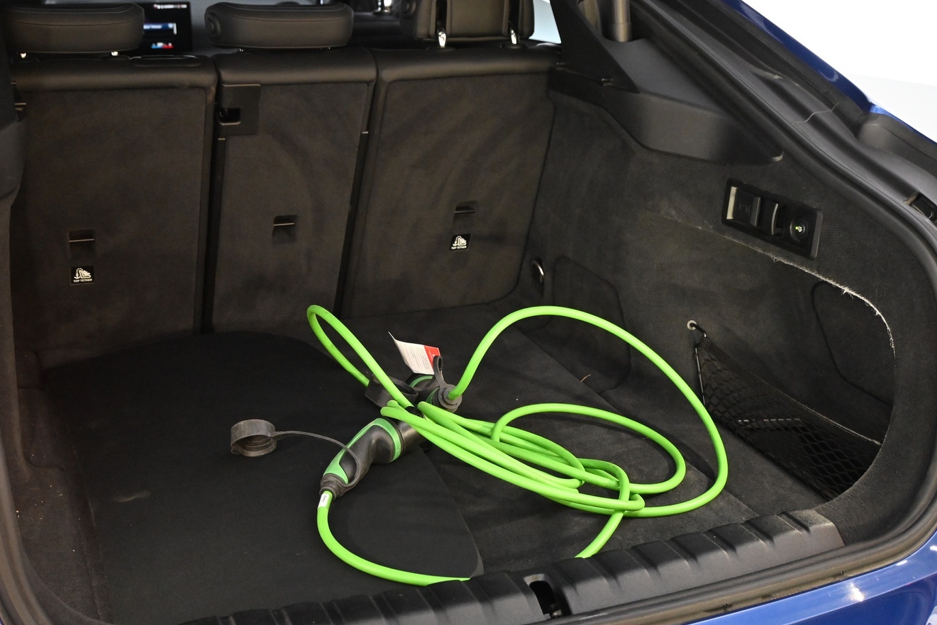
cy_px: 281
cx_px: 418
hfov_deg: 41.9
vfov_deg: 28.7
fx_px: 1220
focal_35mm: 47
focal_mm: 26.5
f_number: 4.5
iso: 3600
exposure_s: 1/40
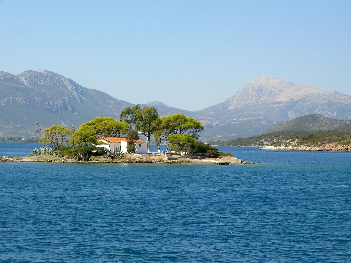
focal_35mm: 114
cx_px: 176
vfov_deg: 13.0
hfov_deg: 17.3
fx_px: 1156
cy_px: 132
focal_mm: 23.7
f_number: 7.4
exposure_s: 1/200
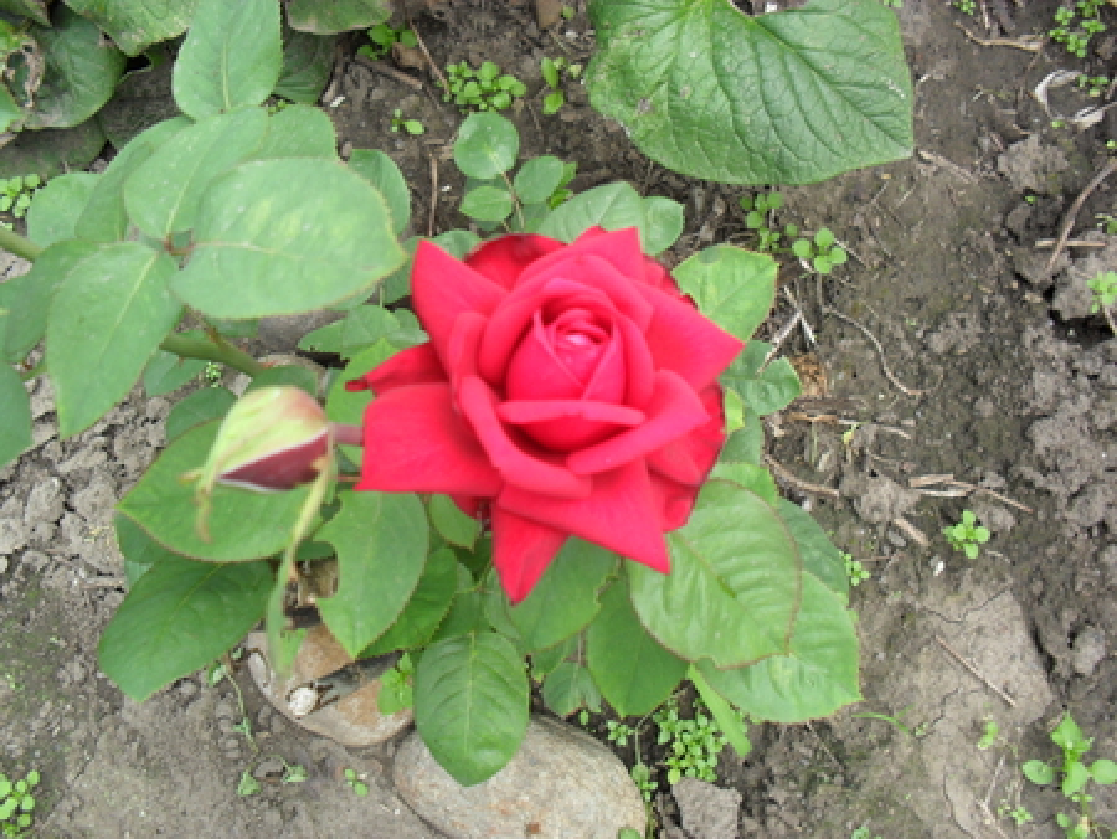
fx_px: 1130
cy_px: 420
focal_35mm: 35
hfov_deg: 52.6
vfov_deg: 40.7
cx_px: 558
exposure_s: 1/180
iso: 100
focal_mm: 6.3
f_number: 3.2
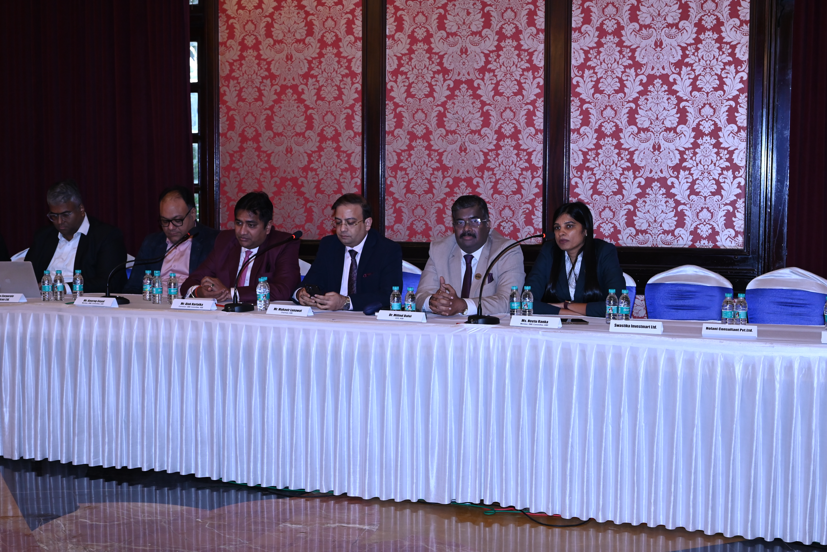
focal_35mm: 51
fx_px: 1172
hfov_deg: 38.9
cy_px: 276
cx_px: 414
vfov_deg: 26.5
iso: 1600
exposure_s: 1/125
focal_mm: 51
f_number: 5.6
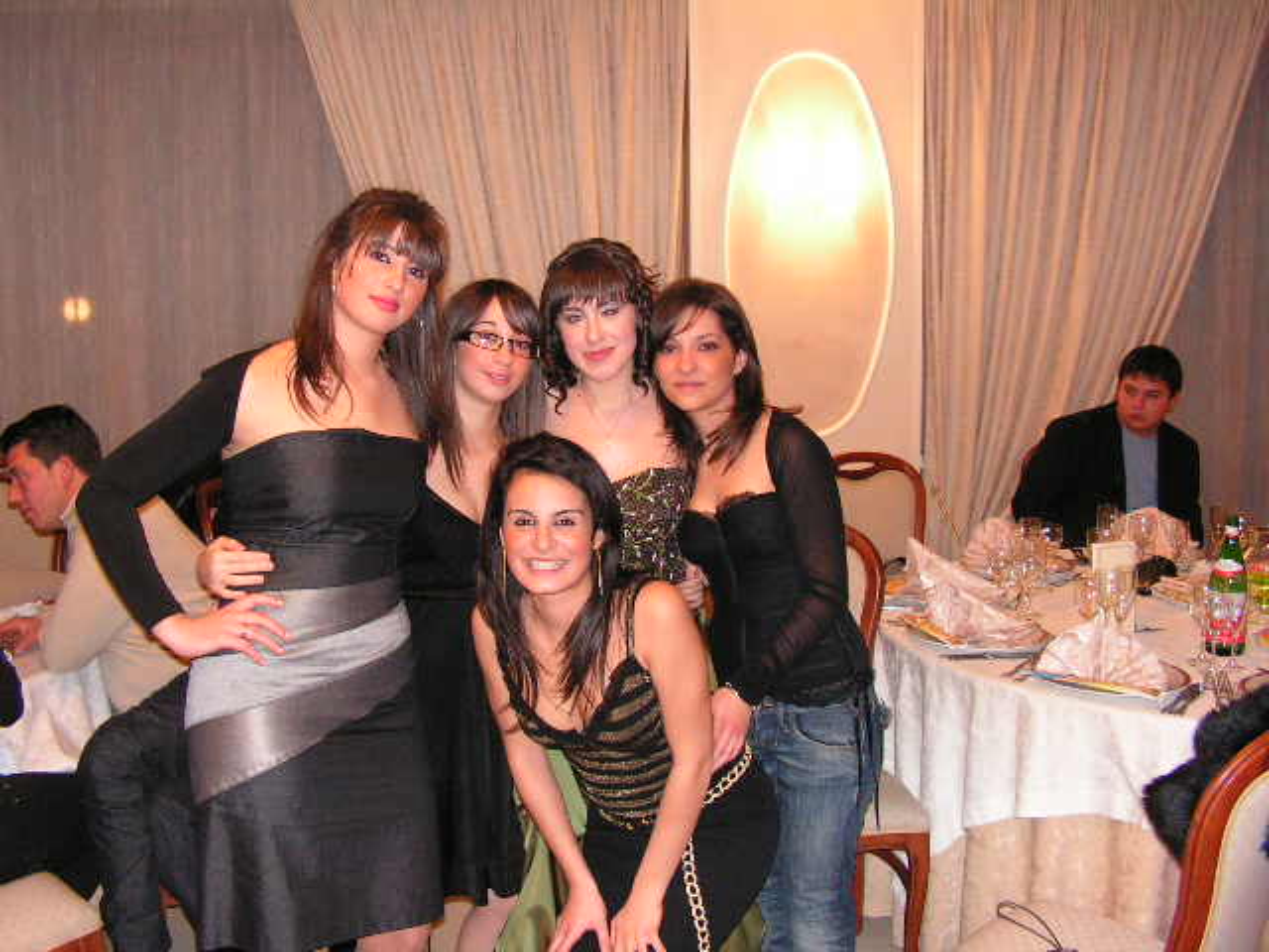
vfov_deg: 39.7
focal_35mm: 36
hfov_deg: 51.4
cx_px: 634
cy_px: 476
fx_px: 1320
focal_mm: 6
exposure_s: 1/40
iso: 200
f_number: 3.2
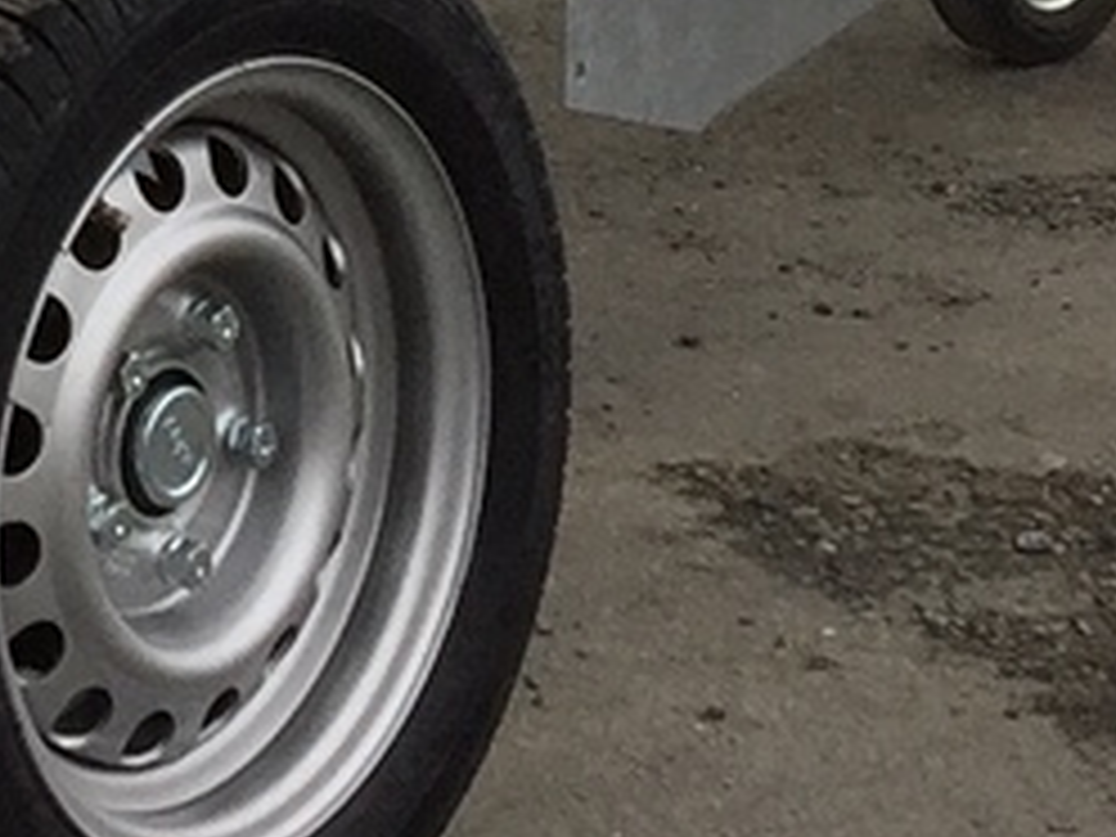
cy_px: -1282
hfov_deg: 9.7
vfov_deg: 7.2
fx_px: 6158
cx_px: -994
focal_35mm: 191
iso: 32
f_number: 2.2
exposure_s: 1/243
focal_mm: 4.15
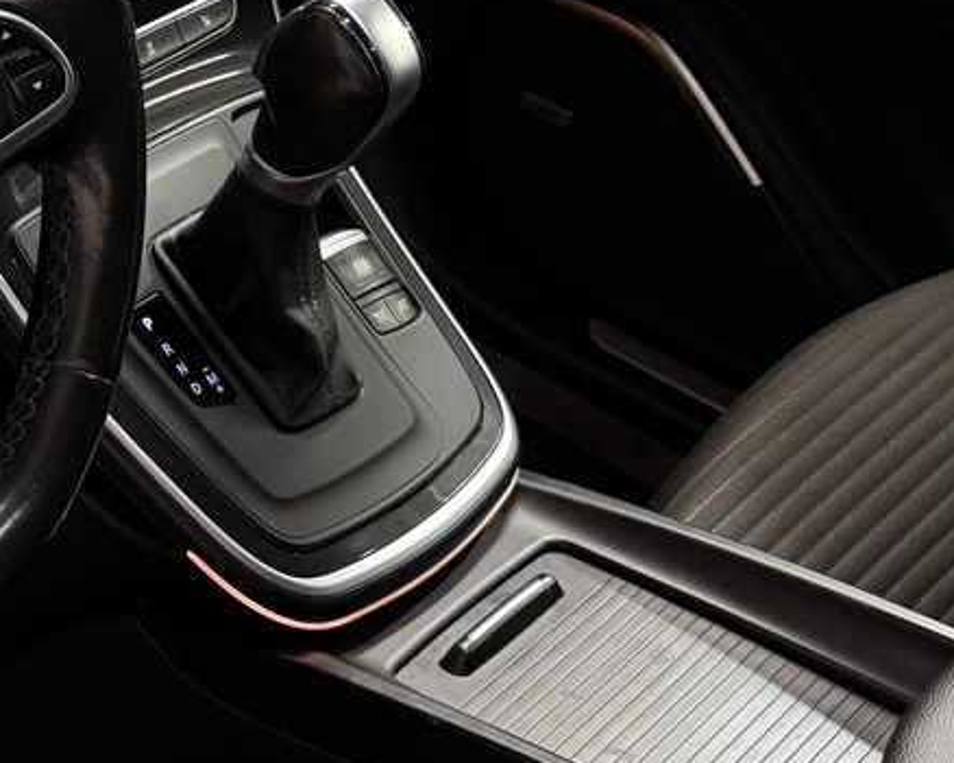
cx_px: -386
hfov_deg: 21.6
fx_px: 2173
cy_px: 240
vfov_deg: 19.8
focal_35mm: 77
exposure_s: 1/60
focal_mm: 6.76
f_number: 1.78
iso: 250
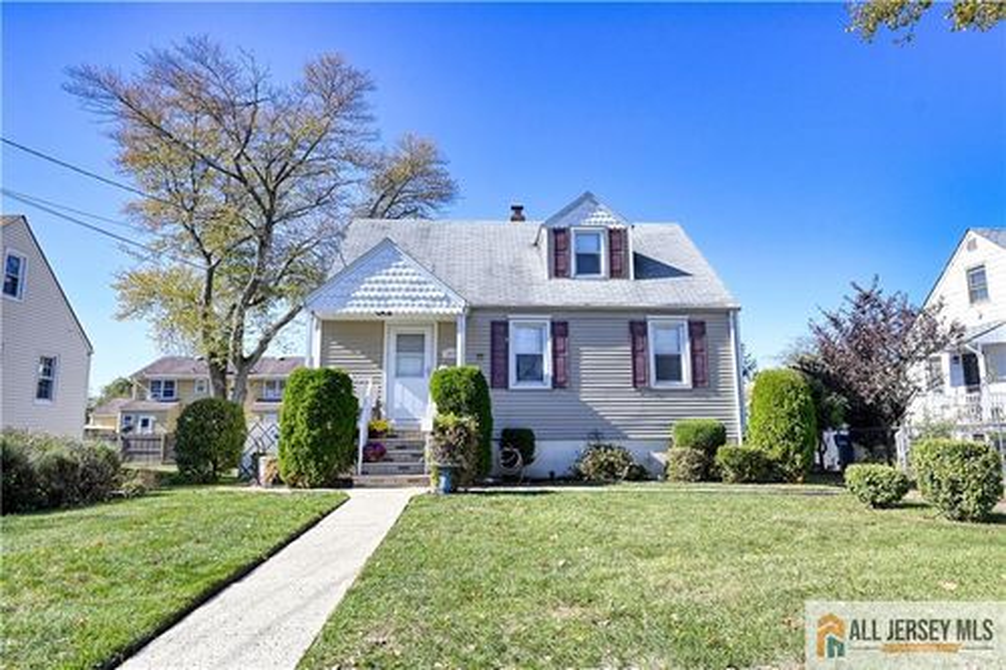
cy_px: 335
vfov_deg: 58.3
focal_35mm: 22
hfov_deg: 79.9
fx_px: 601
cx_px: 503
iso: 1600
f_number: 4.5
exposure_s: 1/8000
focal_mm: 21.5
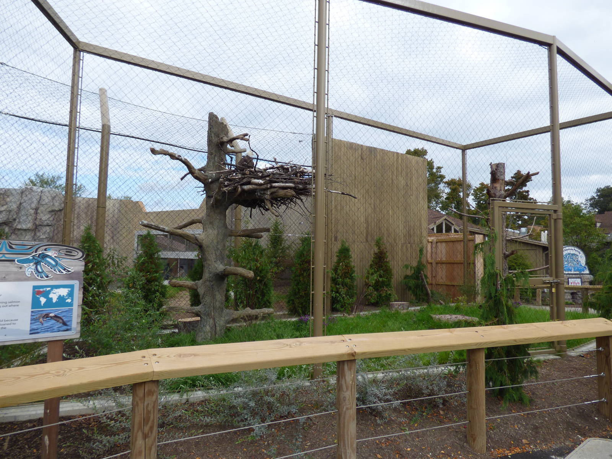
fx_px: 354
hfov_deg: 81.7
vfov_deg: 66.0
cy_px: 230
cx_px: 306
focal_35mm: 20
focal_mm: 3.58
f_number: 2.8
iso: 100
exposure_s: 1/1000
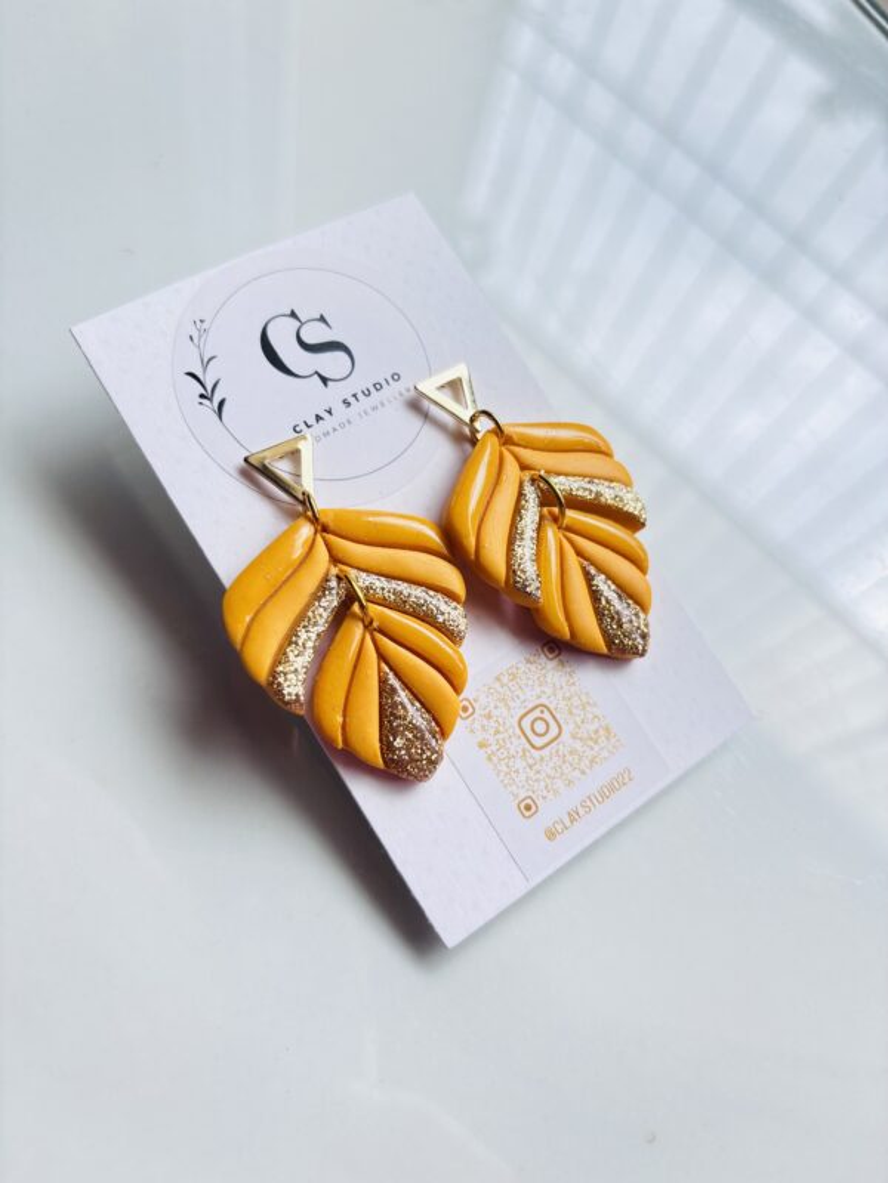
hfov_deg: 53.1
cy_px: 592
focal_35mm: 26
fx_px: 889
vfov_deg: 67.3
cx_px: 444
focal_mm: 5.96
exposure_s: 1/347
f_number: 1.6
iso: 50
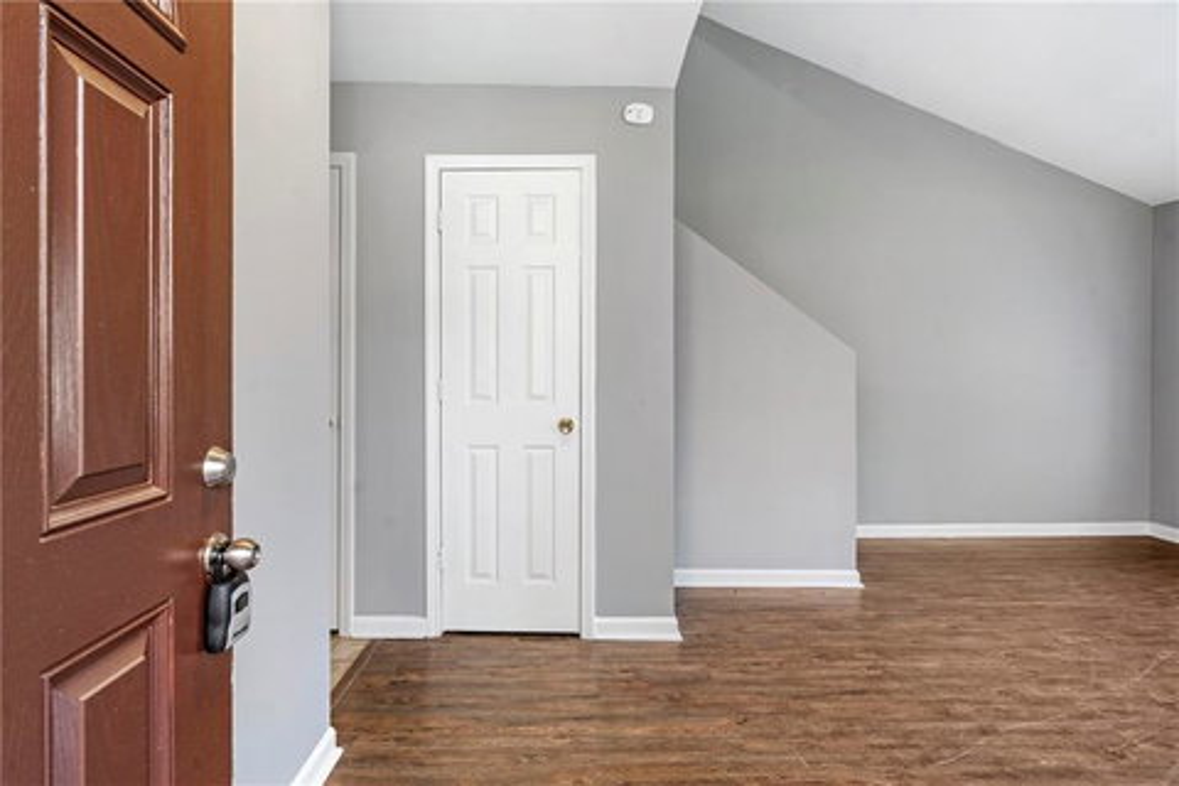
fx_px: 589
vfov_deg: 67.4
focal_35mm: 18
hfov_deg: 90.0
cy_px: 393
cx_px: 590
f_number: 8
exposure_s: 1/6
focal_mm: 18
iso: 400
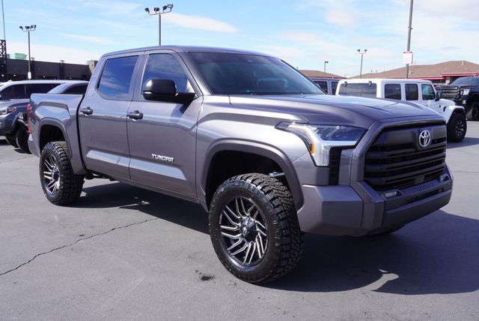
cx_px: 240
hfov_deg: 55.1
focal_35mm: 34
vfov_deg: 38.4
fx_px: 459
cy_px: 160
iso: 100
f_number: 9
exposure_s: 1/125
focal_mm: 23
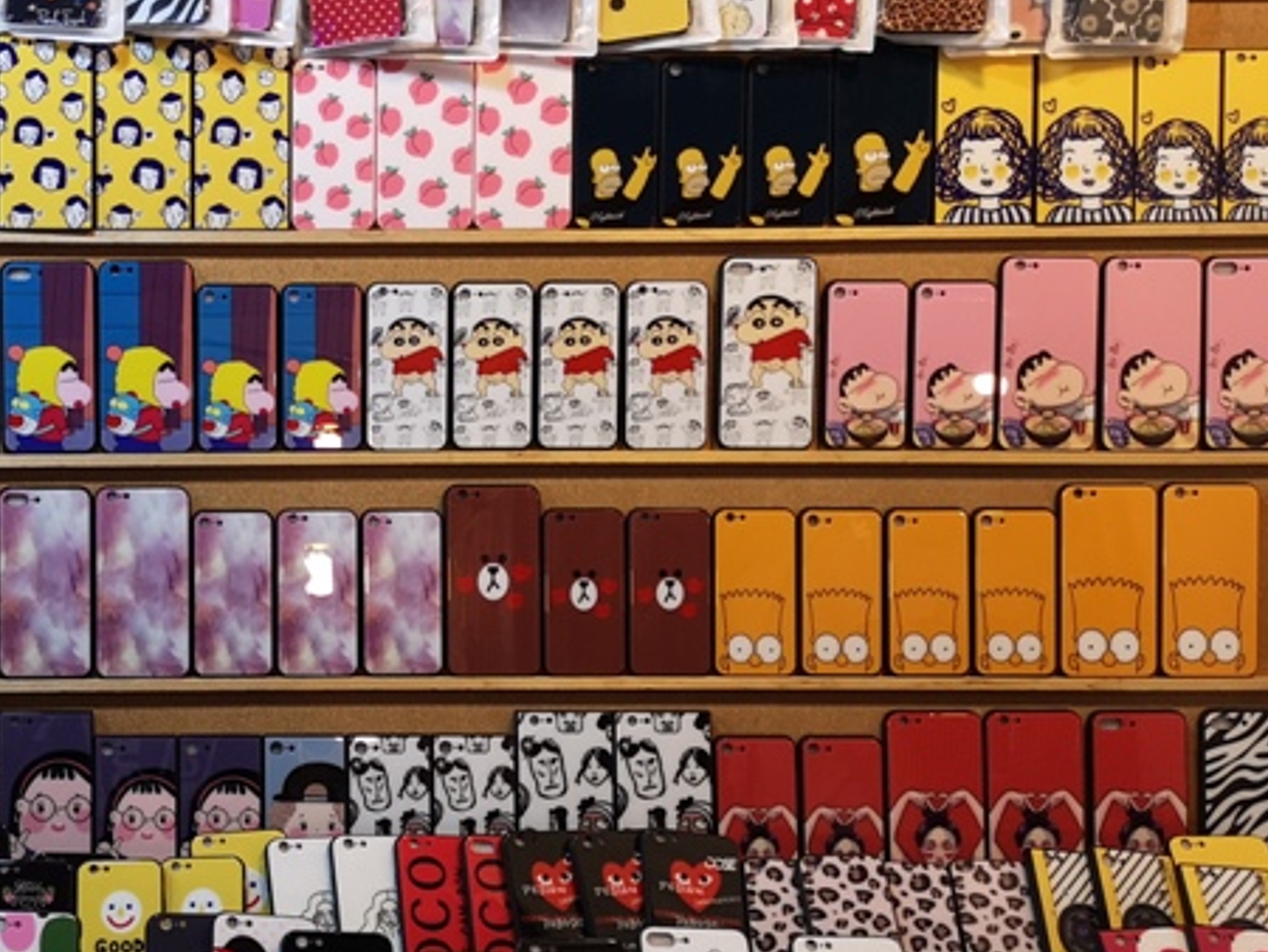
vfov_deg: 30.3
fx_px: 1759
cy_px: 476
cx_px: 163
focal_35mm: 48
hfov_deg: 37.4
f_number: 1.8
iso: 200
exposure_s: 1/100
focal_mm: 3.95
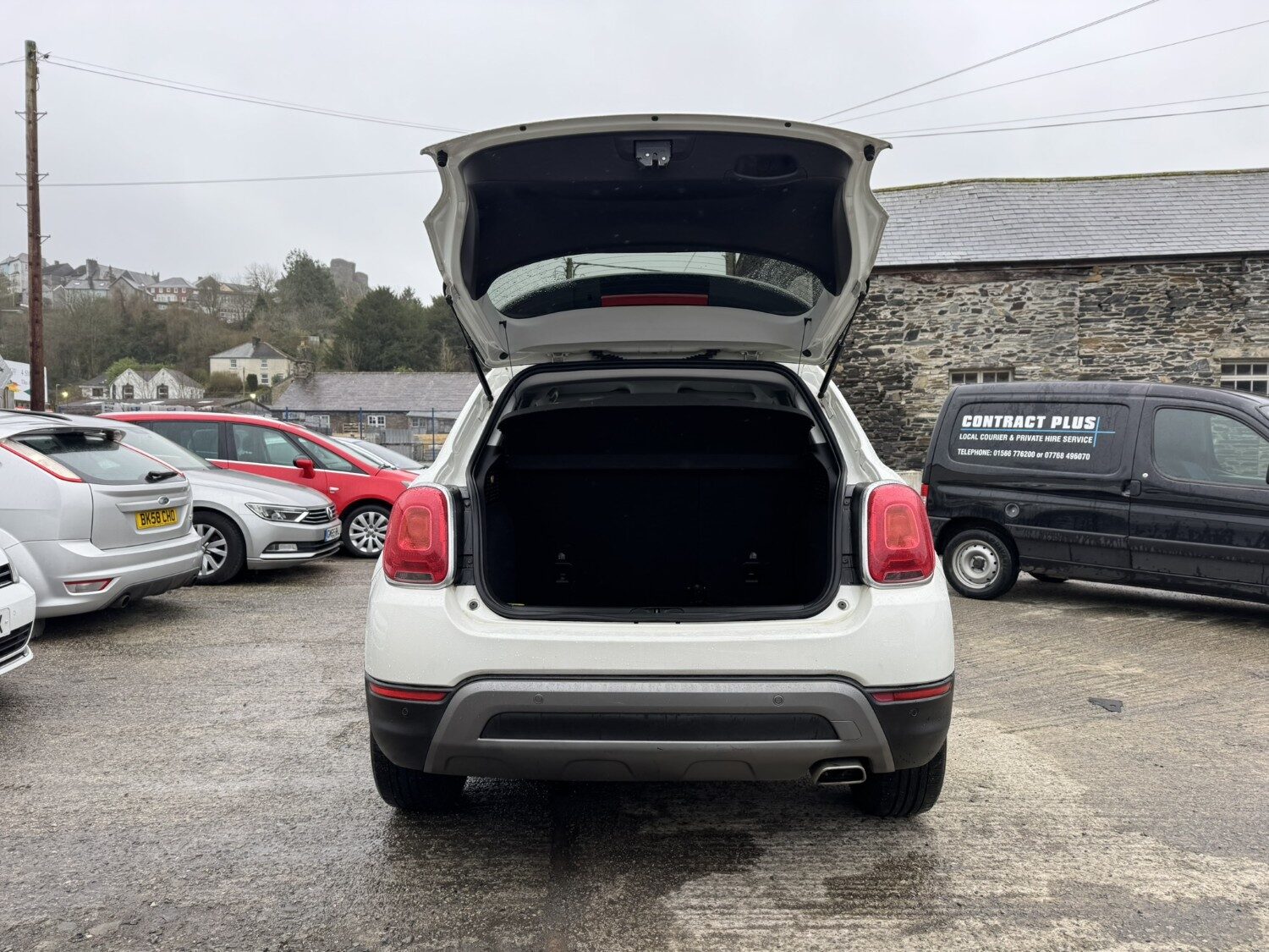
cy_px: 476
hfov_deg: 71.6
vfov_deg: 56.8
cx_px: 634
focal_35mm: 24
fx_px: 880
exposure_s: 1/627
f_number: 1.78
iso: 80
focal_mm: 6.76
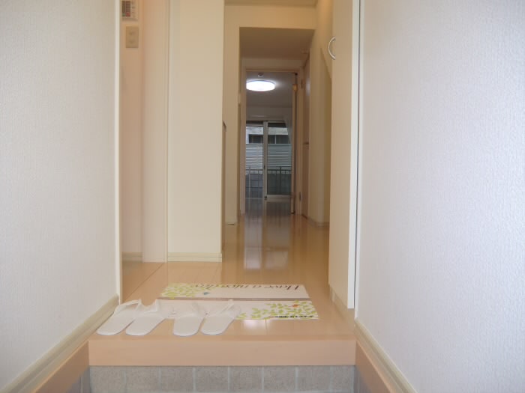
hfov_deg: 71.6
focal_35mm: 24
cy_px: 196
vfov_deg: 56.8
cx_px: 262
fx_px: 364
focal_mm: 4.3
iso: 125
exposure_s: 1/60
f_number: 3.2
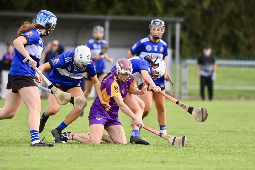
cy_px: 85
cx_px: 128
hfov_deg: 4.1
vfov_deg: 2.7
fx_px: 3541
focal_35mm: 500
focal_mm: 500
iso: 1250
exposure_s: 1/2500
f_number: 5.6
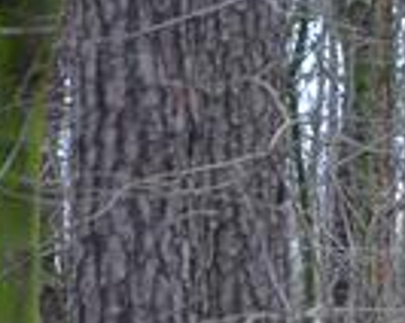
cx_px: 1029
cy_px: 852
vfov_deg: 3.7
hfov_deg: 4.6
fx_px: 4859
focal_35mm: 406
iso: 1600
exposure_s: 1/125
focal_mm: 45
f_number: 4.8
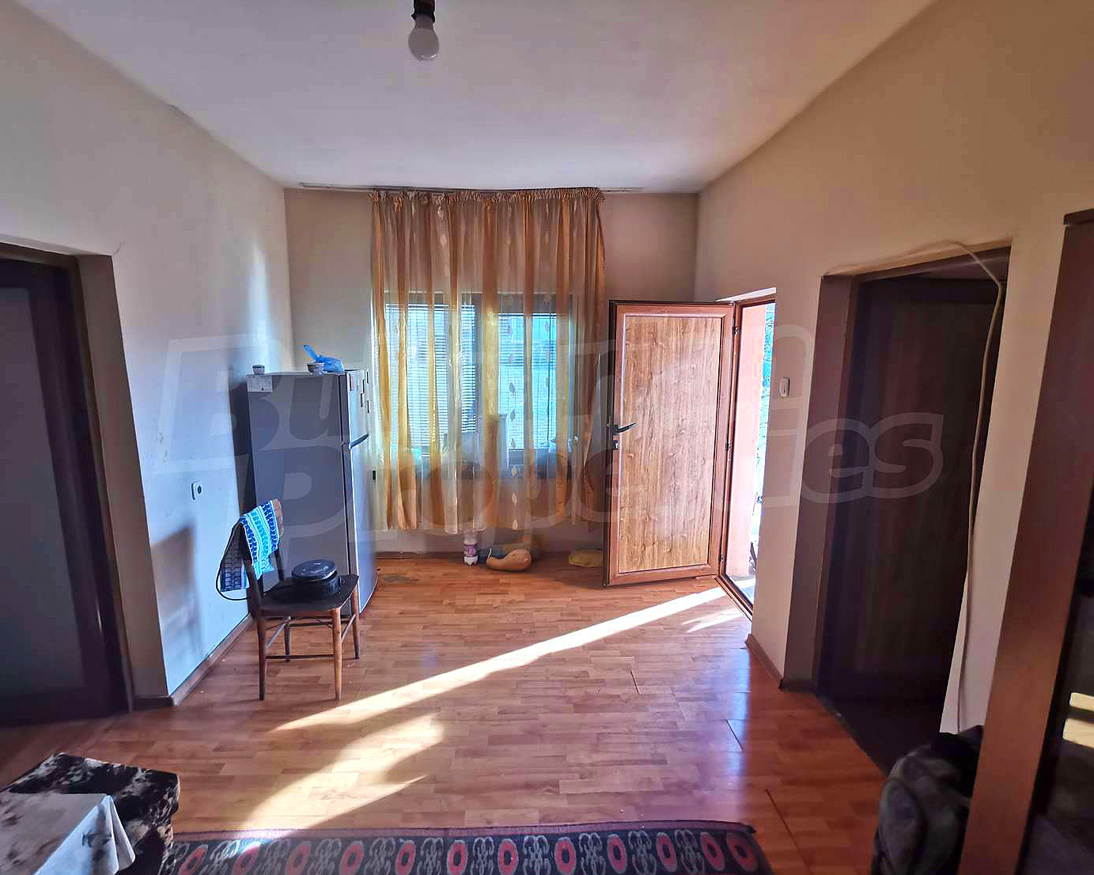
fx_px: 583
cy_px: 442
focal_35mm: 18
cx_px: 548
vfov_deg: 73.8
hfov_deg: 86.4
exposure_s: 1/100
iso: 80
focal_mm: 2.23
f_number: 2.2
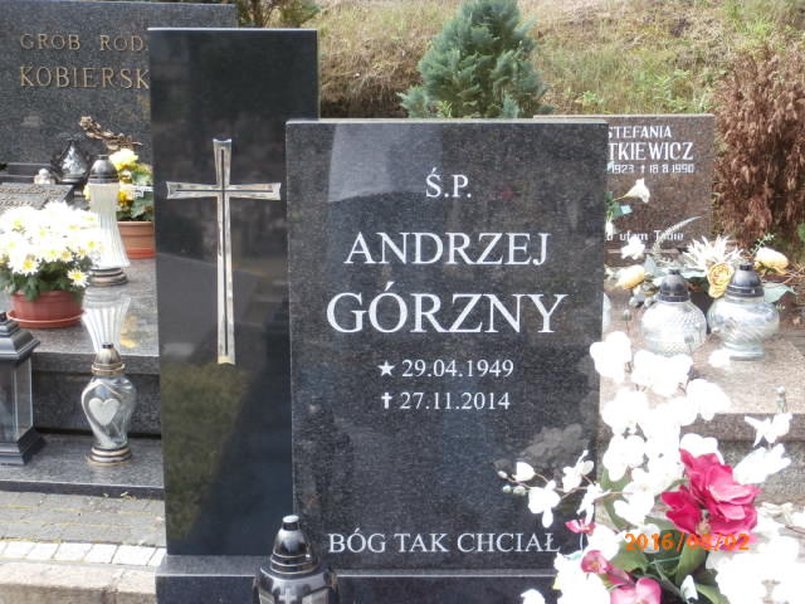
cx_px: 402
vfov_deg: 25.7
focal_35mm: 57
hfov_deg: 33.8
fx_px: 1326
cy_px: 302
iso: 100
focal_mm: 10.11
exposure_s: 1/100
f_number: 4.5
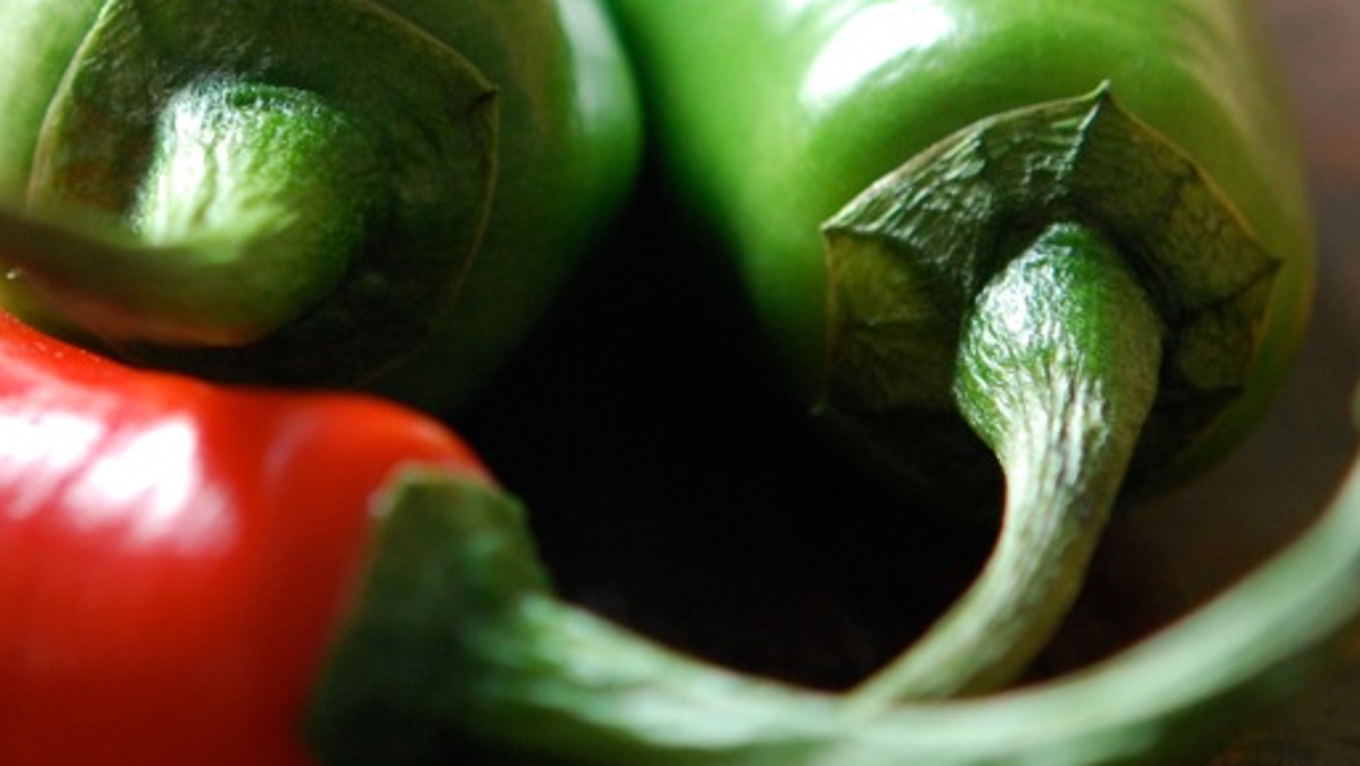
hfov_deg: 11.4
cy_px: 106
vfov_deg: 6.5
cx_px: 262
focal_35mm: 188
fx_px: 6782
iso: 400
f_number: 4.5
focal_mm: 60
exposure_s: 1/30
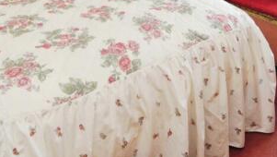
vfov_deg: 25.4
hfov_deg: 49.3
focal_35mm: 41
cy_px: -42
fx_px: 301
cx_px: 123
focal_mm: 12
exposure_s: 1/20
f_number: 7.1
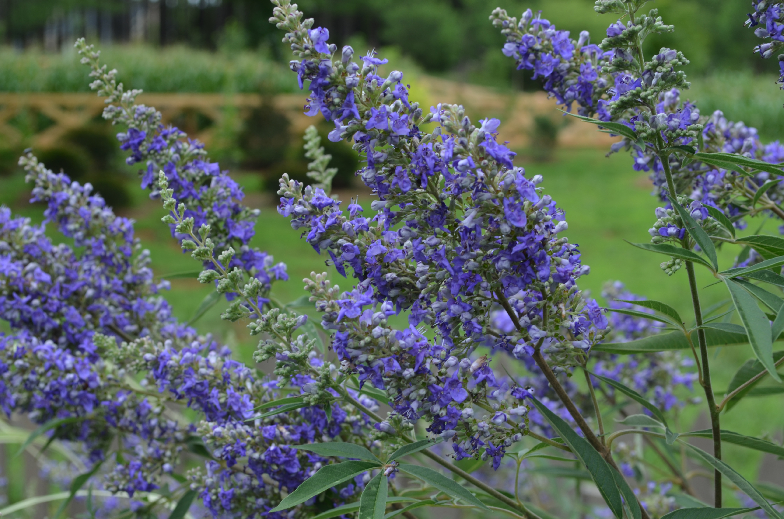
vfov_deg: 20.5
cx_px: 392
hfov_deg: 30.6
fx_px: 1434
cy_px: 260
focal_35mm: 66
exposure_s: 1/100
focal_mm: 44
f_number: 8
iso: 100
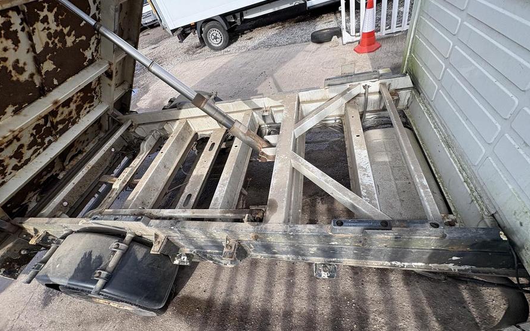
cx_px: 267
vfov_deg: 74.8
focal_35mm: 15
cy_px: 172
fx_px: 217
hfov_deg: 101.5
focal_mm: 2.22
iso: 40
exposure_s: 1/565
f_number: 2.2
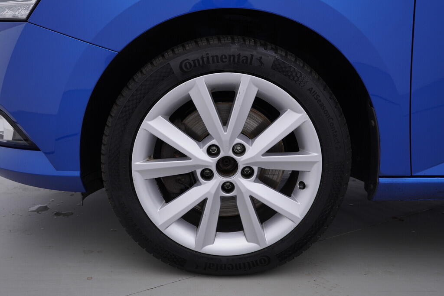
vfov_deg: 36.9
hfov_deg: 53.1
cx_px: 222
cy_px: 148
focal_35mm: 36
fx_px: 444
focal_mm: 24
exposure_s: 1/80
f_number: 4
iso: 125
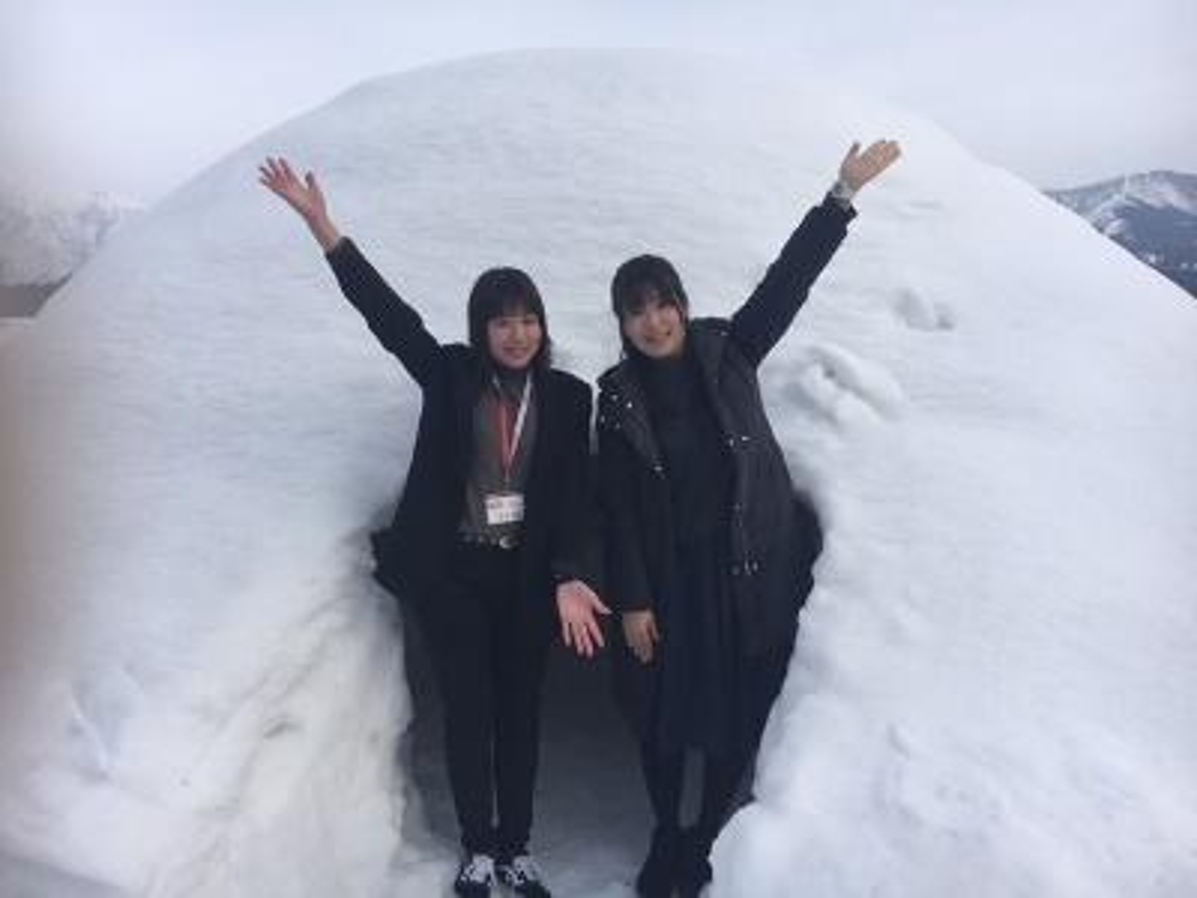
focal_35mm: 29
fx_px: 1003
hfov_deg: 61.7
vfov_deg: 48.2
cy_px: 449
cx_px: 598
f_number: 2.2
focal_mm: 4.15
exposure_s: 1/1202
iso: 25
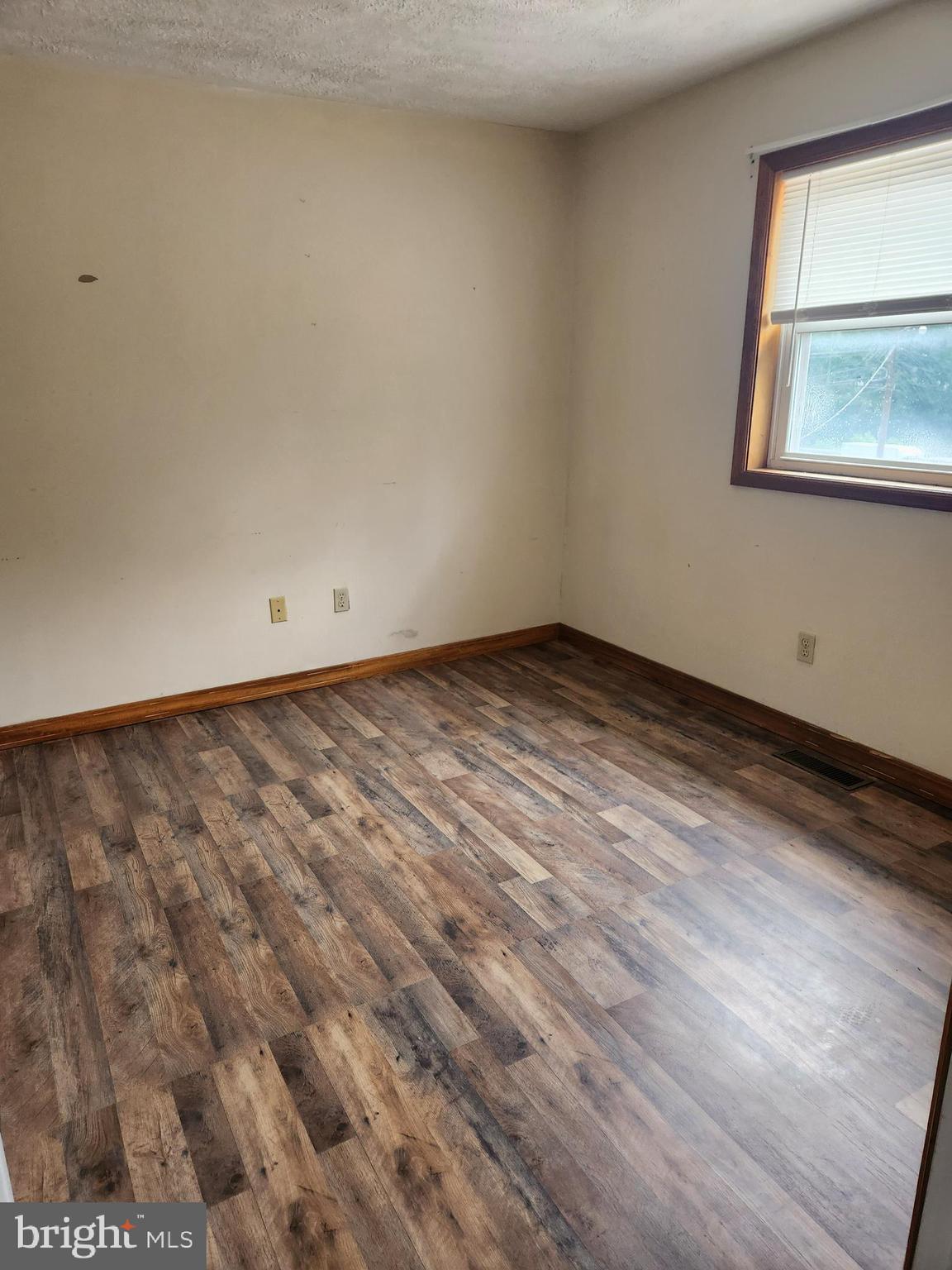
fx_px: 843
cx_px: 476
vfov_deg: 73.9
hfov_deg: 58.9
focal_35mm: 23
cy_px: 635
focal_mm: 5.4
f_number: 1.8
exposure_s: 1/120
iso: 160
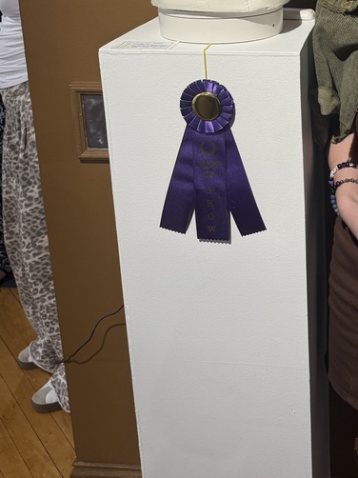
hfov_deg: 28.6
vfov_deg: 37.3
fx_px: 676
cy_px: 83
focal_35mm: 49
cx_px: 314
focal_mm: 6.76
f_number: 1.78
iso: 125
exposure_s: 1/120
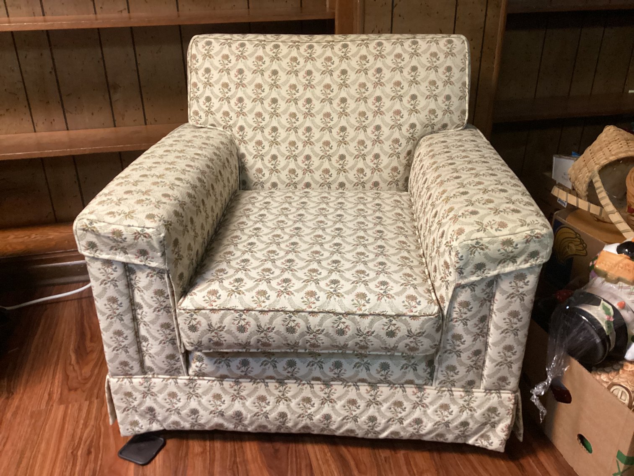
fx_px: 568
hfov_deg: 58.3
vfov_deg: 45.4
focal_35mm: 31
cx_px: 317
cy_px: 238
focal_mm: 3.3
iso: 320
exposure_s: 1/40
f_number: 2.4
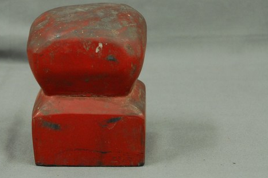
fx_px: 1072
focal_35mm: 144
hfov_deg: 14.2
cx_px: 93
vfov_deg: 9.5
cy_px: 102
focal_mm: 70
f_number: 8
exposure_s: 1/6
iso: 1000
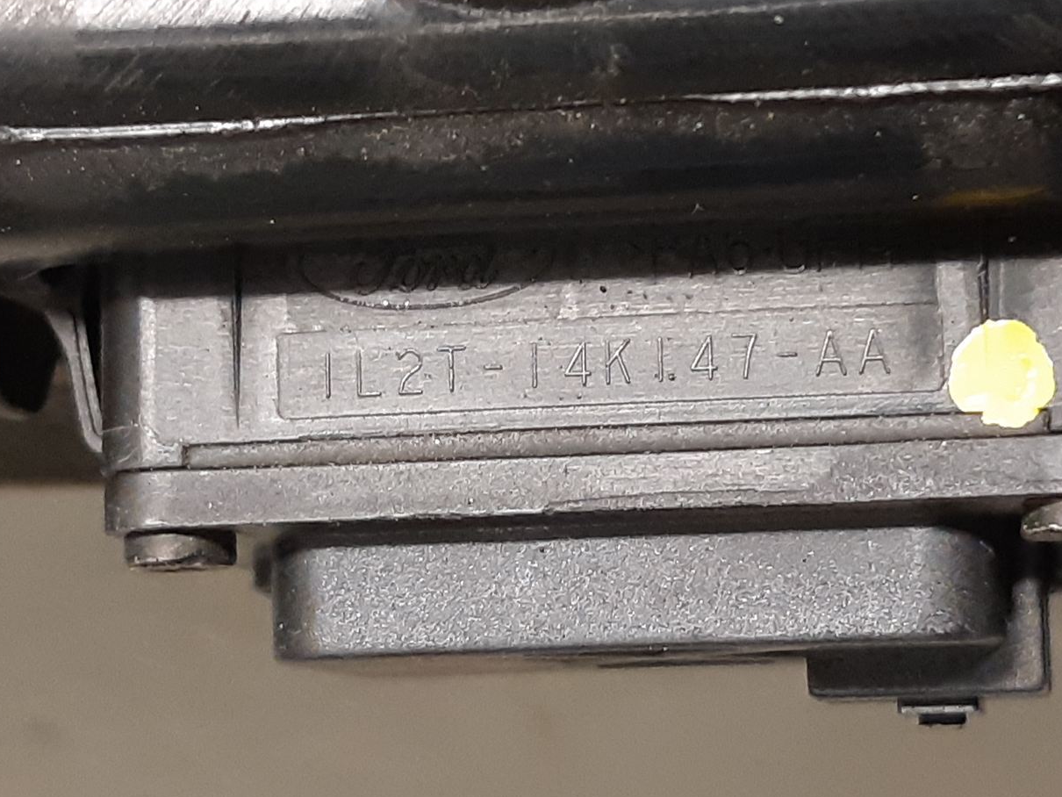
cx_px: 592
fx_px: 1350
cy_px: 339
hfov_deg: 42.9
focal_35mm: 44
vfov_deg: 32.8
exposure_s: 1/33
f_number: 1.7
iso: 200
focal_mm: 3.93
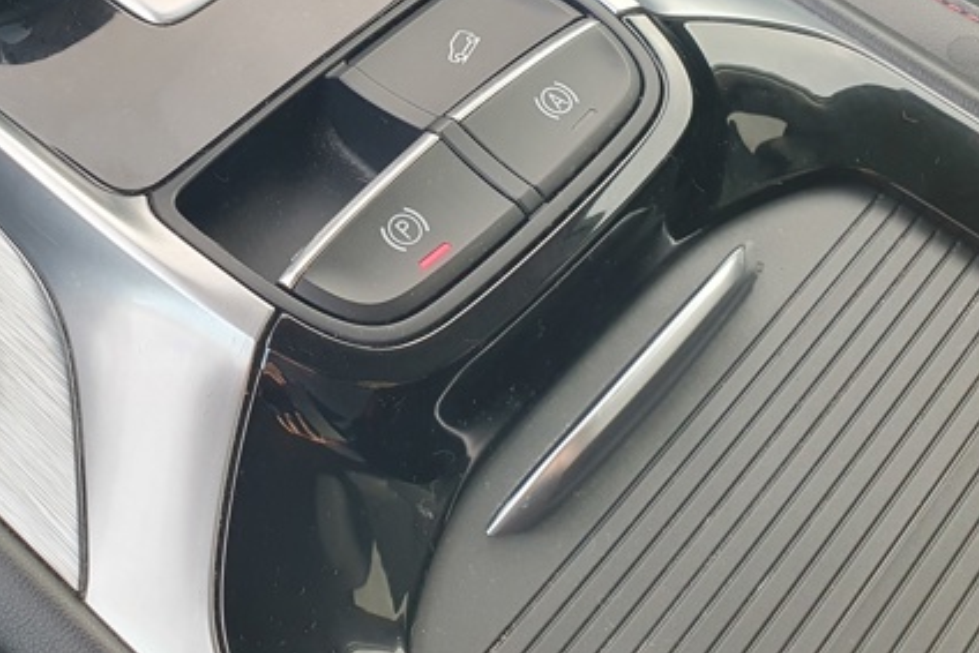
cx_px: 173
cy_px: 53
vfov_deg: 25.6
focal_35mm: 51
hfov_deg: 37.3
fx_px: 1387
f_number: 2.4
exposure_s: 1/120
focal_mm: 4.32
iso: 100
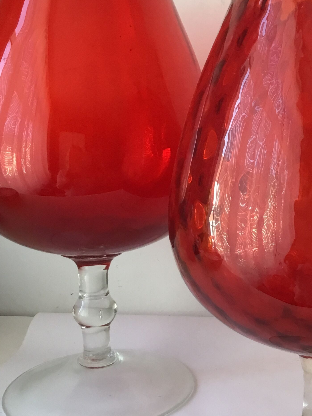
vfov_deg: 35.5
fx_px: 649
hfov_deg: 26.3
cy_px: 195
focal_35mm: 54
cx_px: 265
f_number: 2.4
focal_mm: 3.3
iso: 40
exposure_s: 1/33
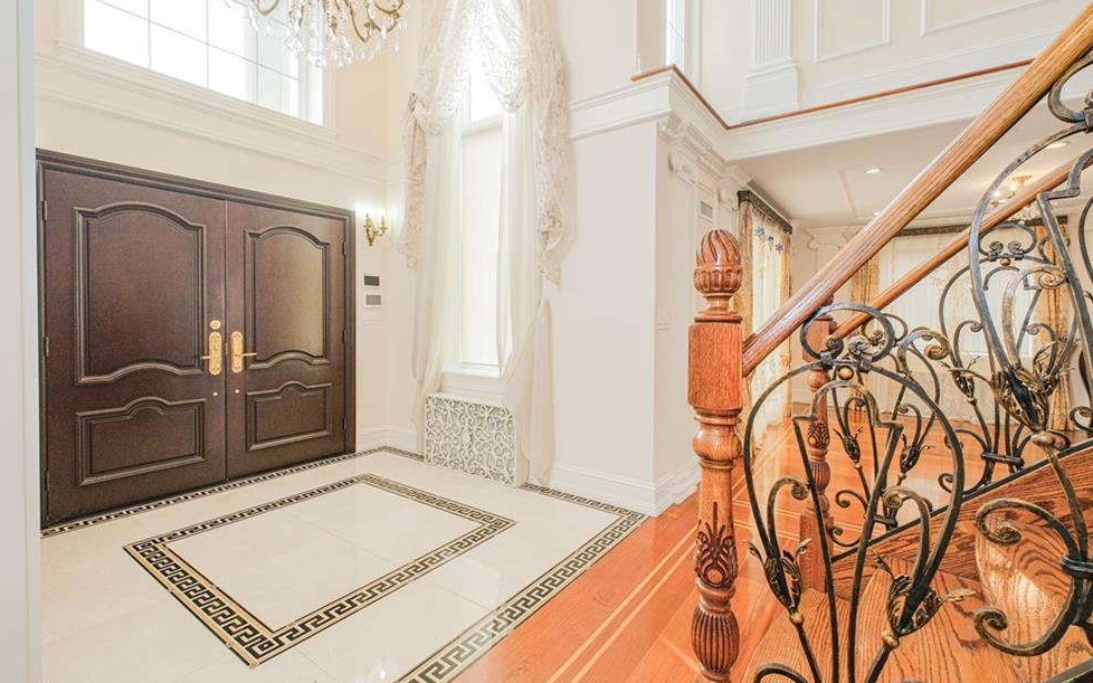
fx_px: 477
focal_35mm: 16
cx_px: 533
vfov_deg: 71.2
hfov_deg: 97.8
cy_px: 330
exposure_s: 1/60
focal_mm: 10
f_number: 8
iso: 640
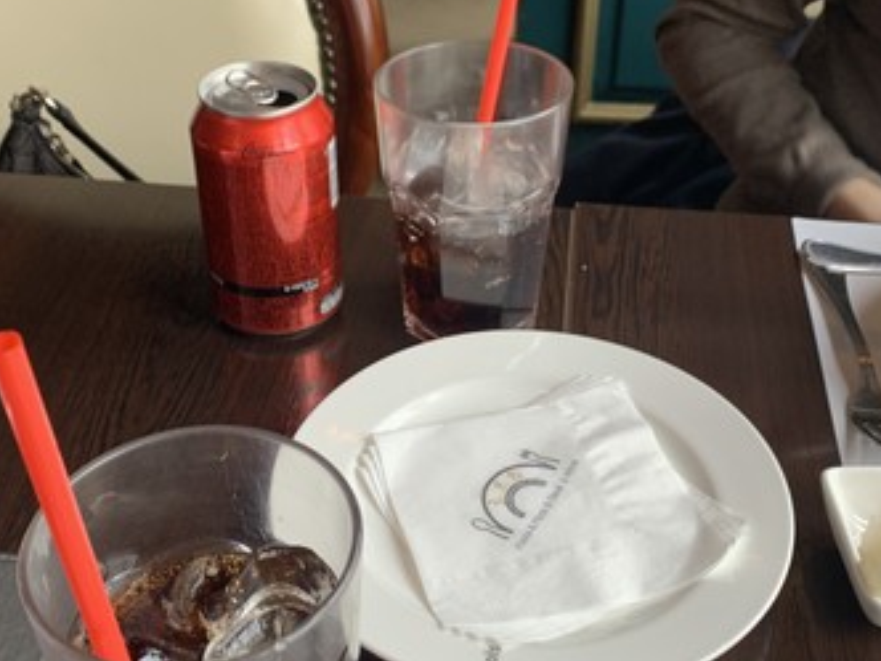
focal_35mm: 47
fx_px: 1196
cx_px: 411
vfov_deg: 30.9
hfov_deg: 40.4
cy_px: 327
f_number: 1.8
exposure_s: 1/120
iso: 64
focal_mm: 4.25
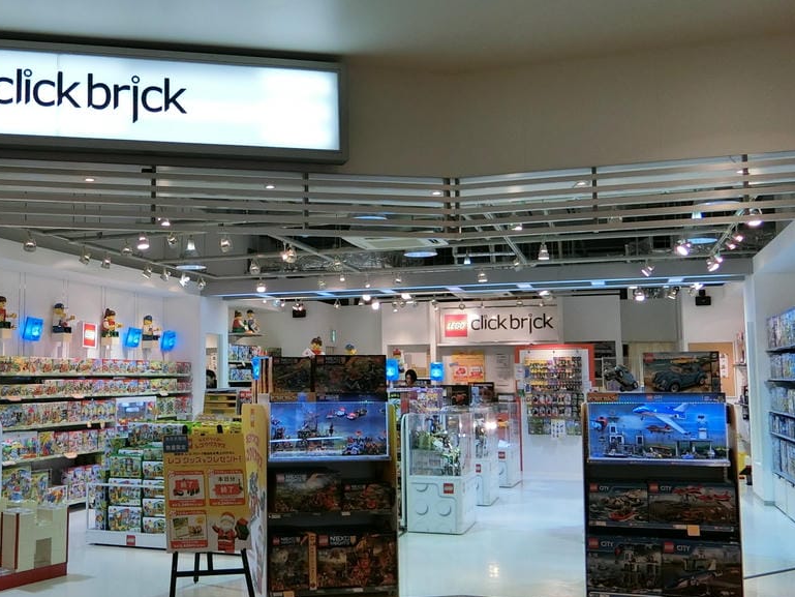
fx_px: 896
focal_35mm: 39
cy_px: 299
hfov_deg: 47.0
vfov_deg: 36.8
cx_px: 259
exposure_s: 1/125
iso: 160
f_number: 2.8
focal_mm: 5.4
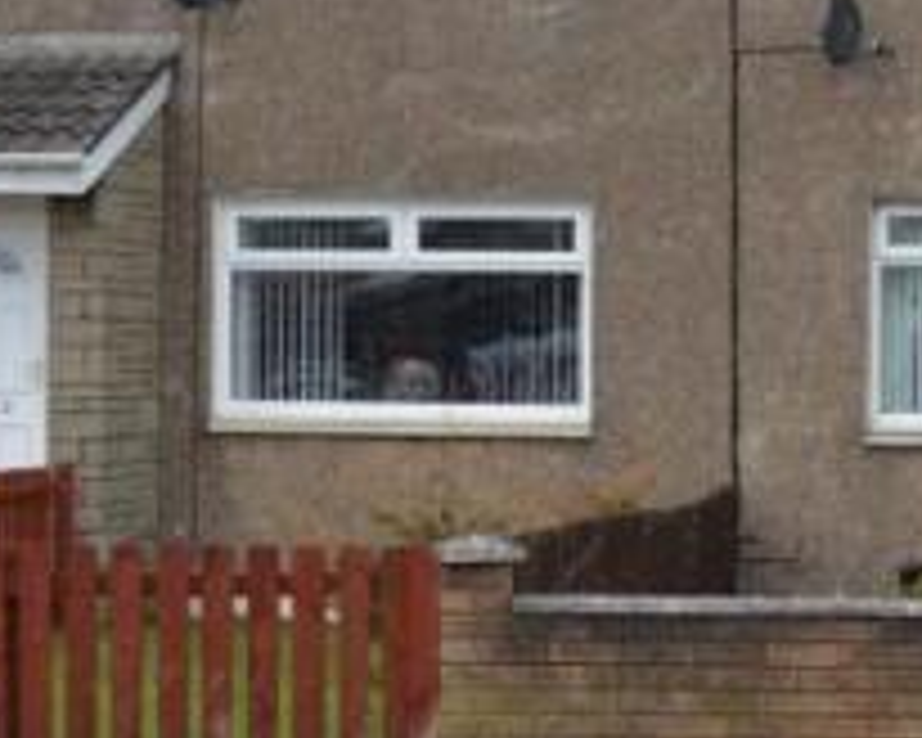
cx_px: 837
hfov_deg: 19.9
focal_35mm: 94
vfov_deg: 16.3
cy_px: 436
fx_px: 2579
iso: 110
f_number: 5.6
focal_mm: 21
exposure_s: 1/125
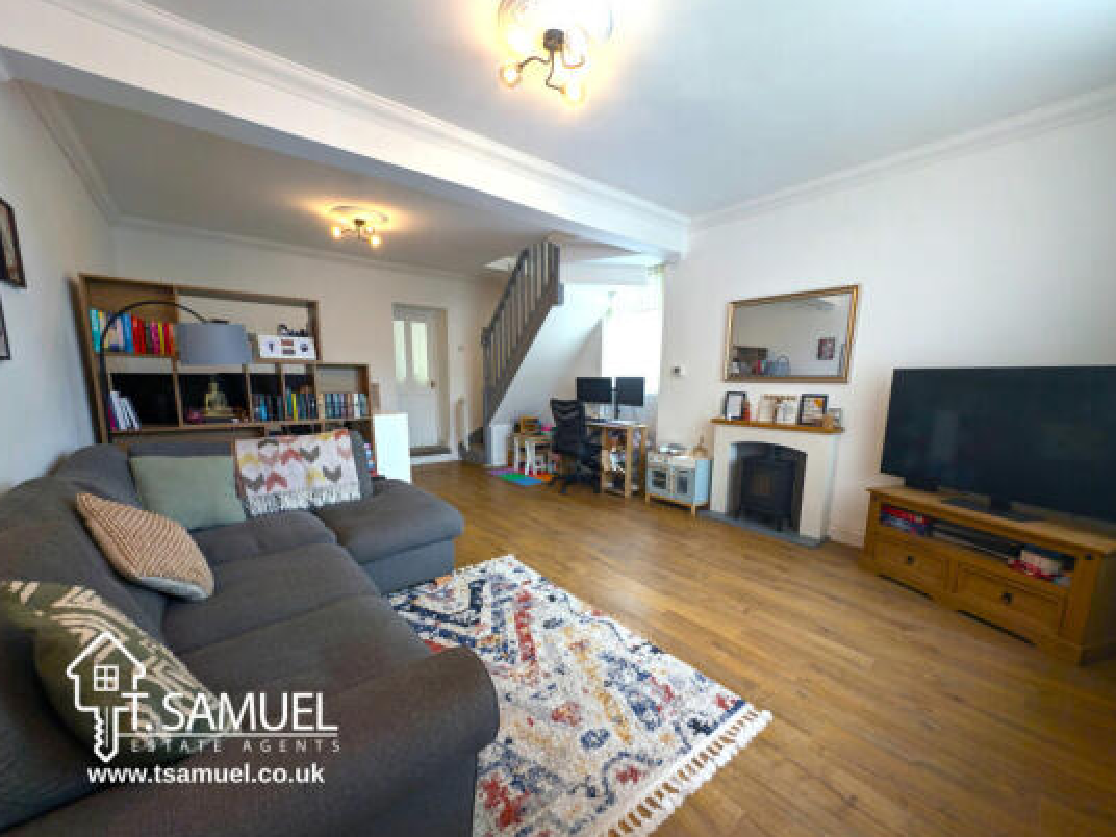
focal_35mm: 13
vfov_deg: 89.8
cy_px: 449
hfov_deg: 106.2
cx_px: 562
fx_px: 419
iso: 75
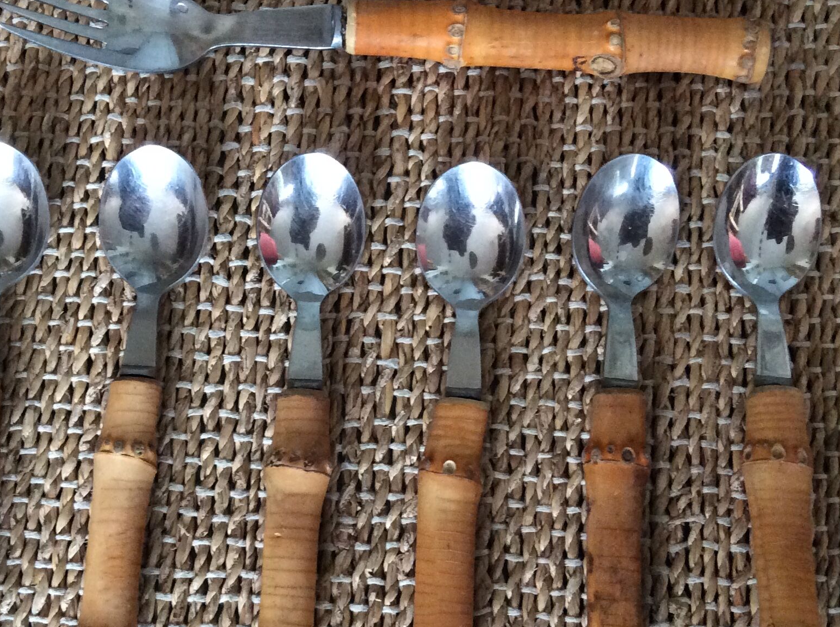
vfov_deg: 26.9
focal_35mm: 54
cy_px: 344
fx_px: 1308
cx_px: 340
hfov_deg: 35.5
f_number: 2.4
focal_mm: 3.3
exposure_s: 1/25
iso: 200
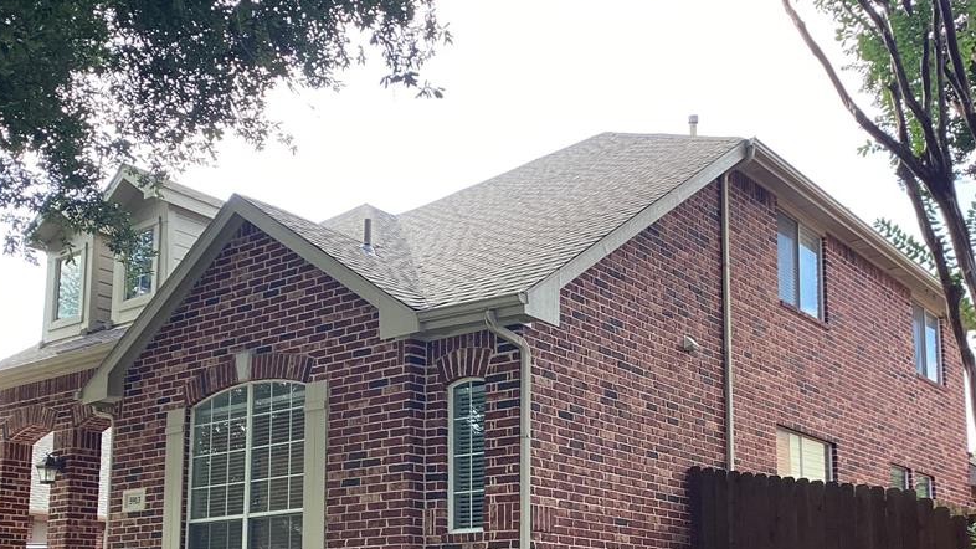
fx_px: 1139
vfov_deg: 26.5
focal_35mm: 44
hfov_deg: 46.4
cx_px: 479
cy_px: 457
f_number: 2.4
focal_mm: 3.3
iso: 25
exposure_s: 1/123
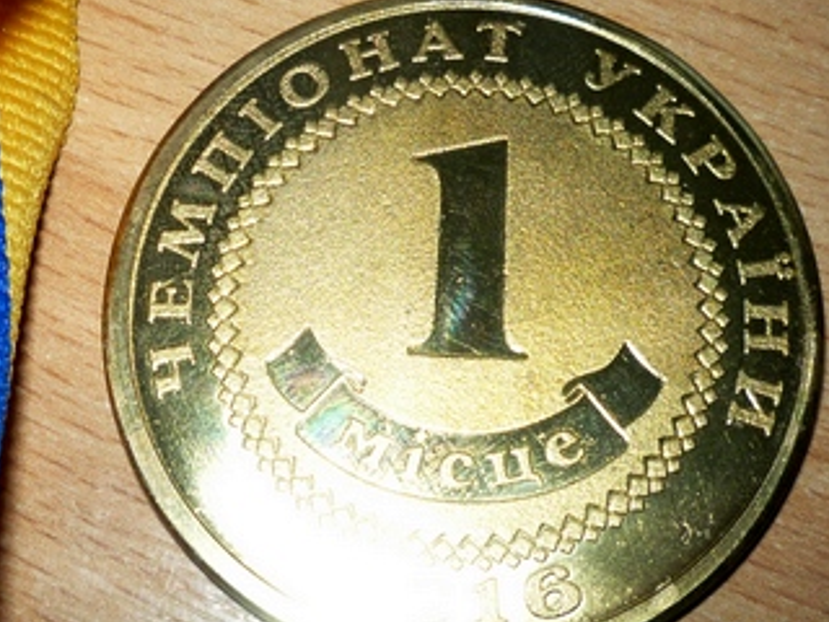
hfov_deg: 32.1
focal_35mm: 60
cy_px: 340
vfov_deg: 24.4
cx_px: 358
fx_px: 1437
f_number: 4
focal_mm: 5.2
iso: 100
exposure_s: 1/30
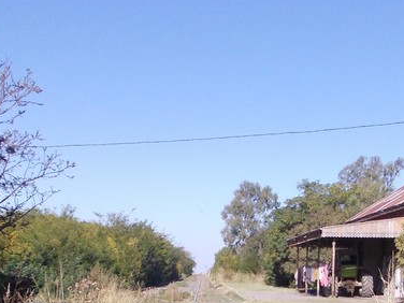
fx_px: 665
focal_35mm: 57
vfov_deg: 24.4
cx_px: 244
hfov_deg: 33.7
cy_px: 306
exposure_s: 1/250
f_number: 5.4
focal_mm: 4
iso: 80
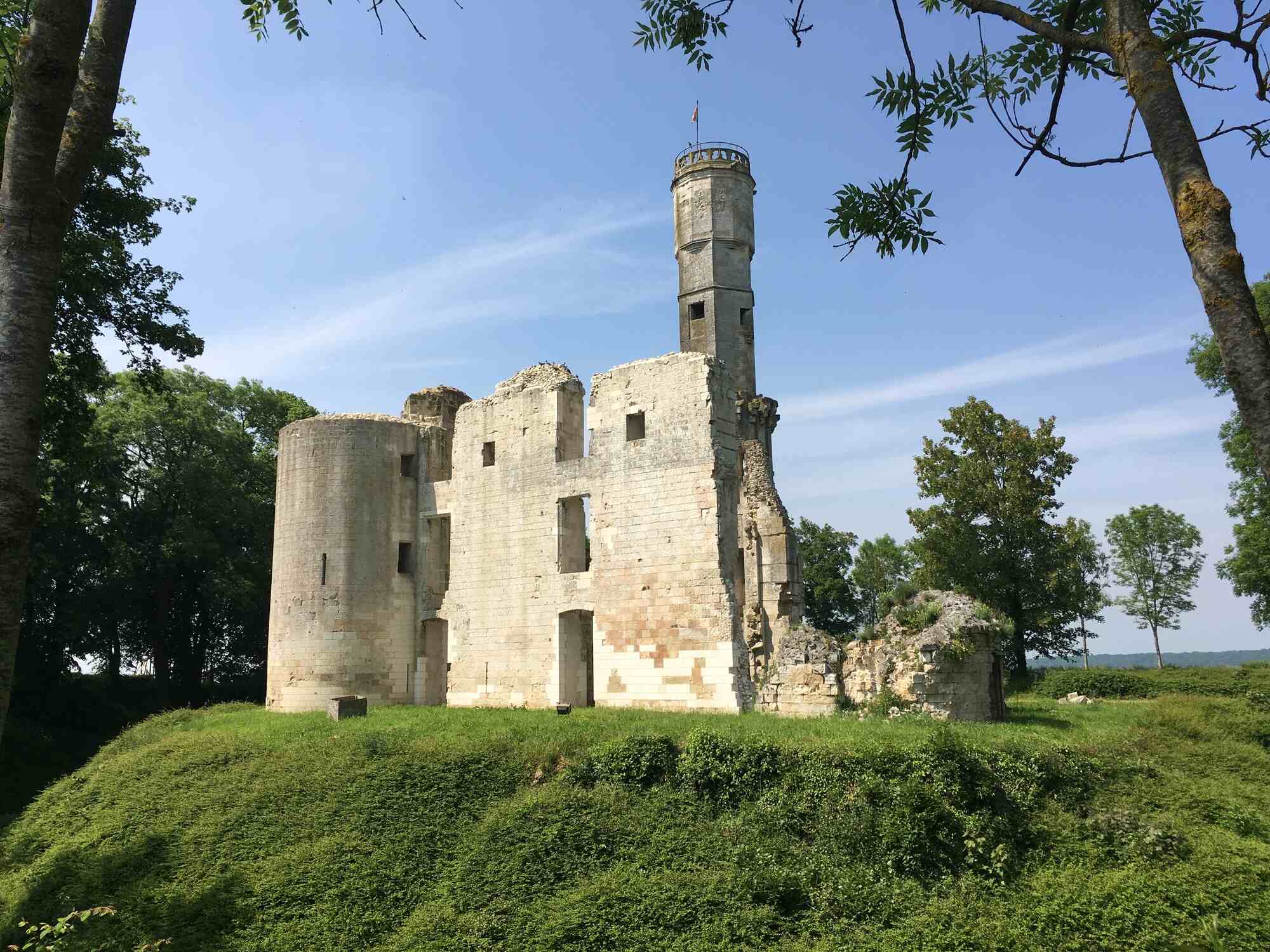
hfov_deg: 61.7
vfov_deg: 48.2
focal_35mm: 29
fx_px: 1064
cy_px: 476
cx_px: 635
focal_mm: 4.15
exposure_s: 1/1672
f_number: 2.2
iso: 25
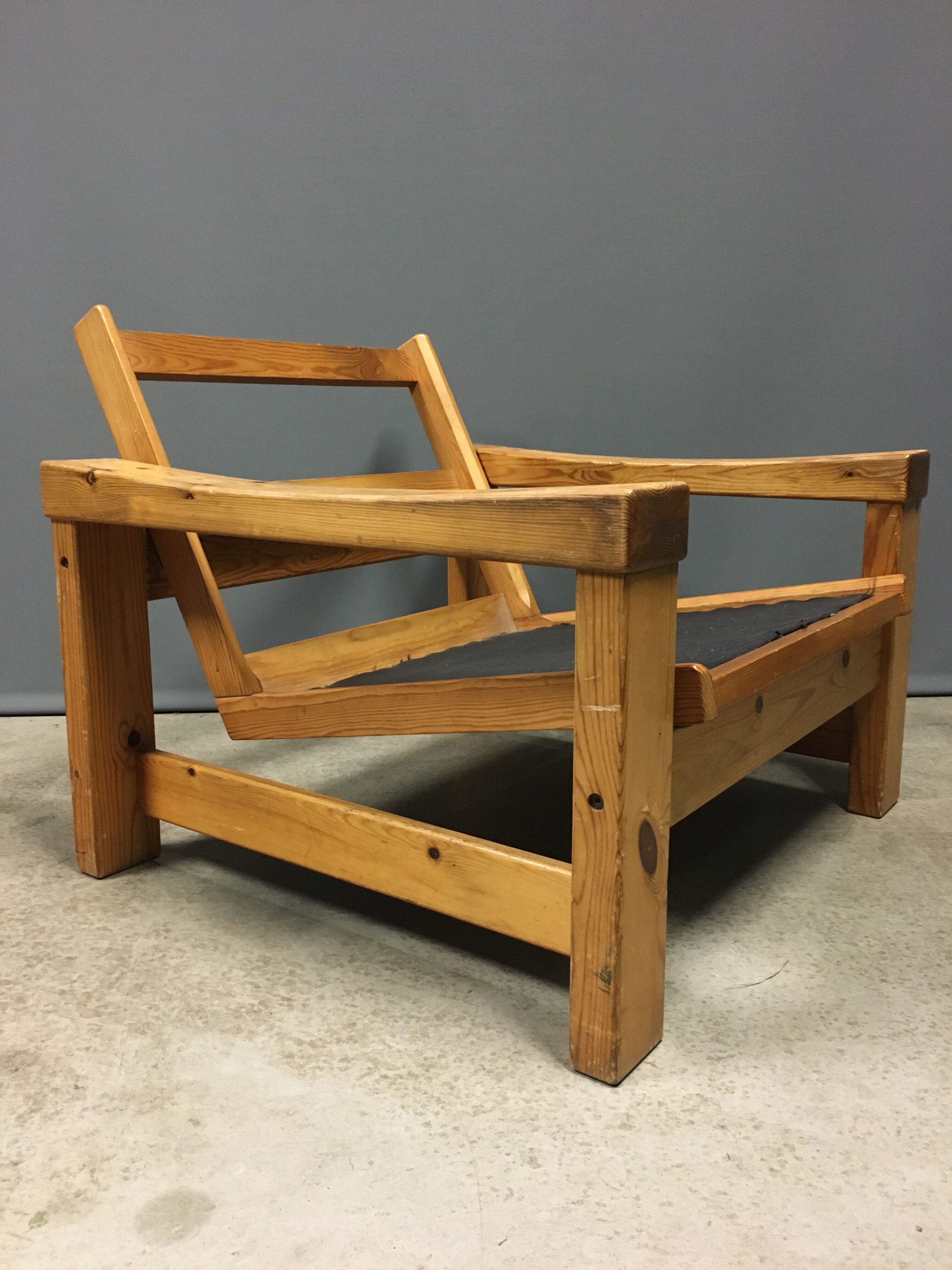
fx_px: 1063
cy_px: 635
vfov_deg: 61.7
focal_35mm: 29
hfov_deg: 48.2
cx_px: 476
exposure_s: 1/17
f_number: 2.2
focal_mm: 4.15
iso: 200
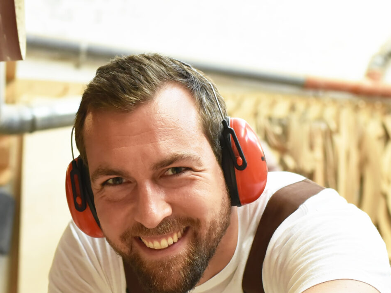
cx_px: 170
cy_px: 271
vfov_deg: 16.0
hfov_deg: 21.5
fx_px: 1028
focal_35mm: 91
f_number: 3.5
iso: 2200
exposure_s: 1/320
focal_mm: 35
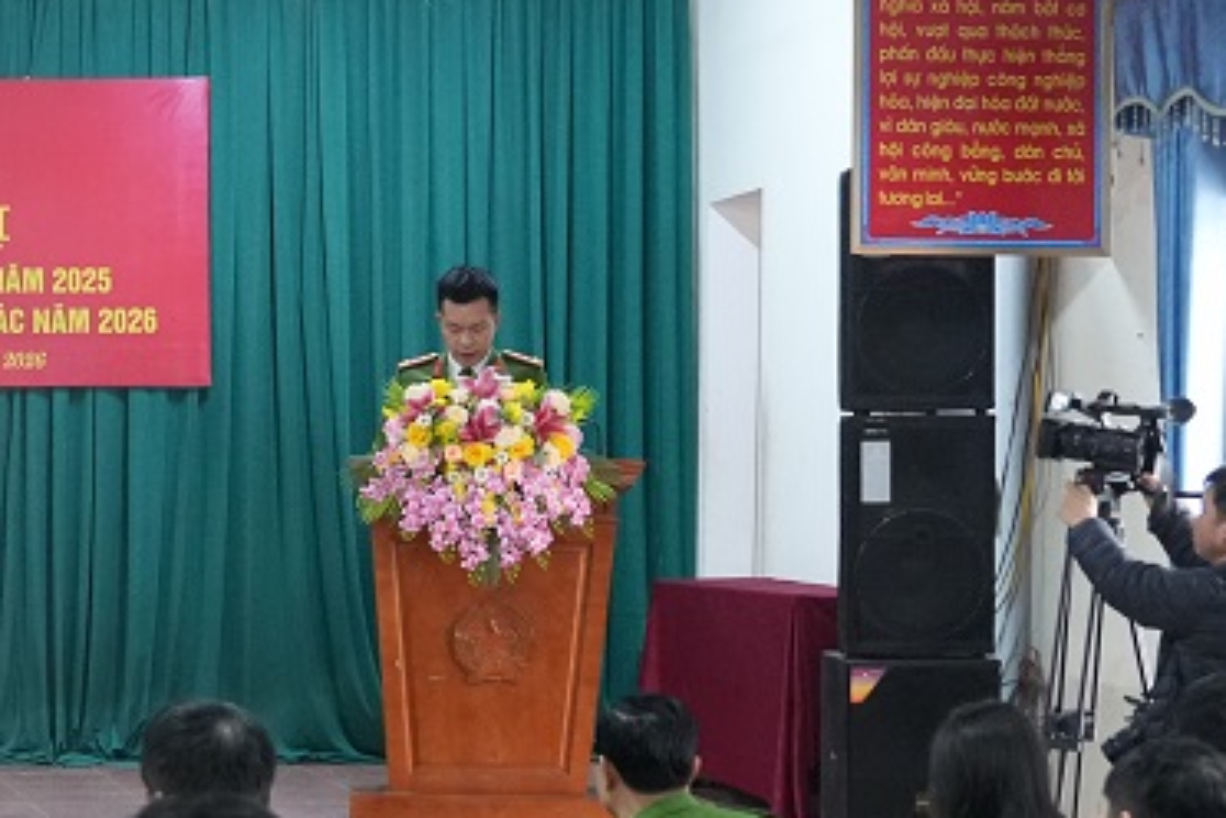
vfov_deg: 13.8
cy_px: 640
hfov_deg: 19.6
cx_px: -165
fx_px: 3371
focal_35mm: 99
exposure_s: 1/125
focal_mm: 24
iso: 3200
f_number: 2.8
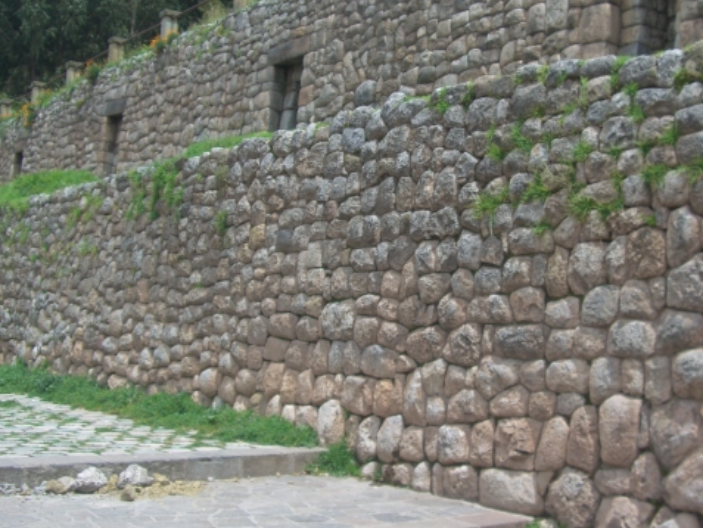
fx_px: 1036
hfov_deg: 37.1
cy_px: 237
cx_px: 460
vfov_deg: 28.6
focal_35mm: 51
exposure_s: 1/200
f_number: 5.6
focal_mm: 7.9
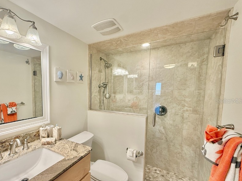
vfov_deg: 71.4
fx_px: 126
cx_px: 88
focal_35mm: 18
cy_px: 101
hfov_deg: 85.8
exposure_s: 1/120
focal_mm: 2.22
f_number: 2.2
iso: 125
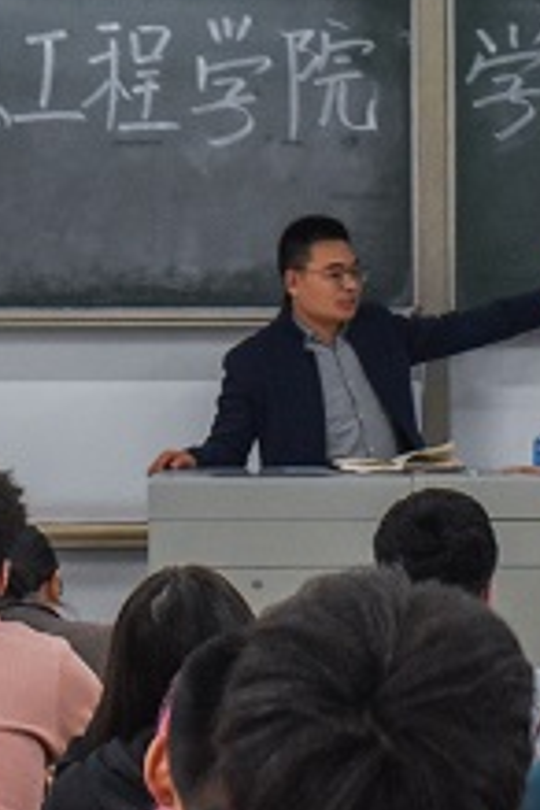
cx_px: 355
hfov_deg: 7.0
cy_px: 137
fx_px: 4443
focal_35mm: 197
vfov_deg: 10.4
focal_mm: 45
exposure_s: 1/100
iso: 2000
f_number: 7.1
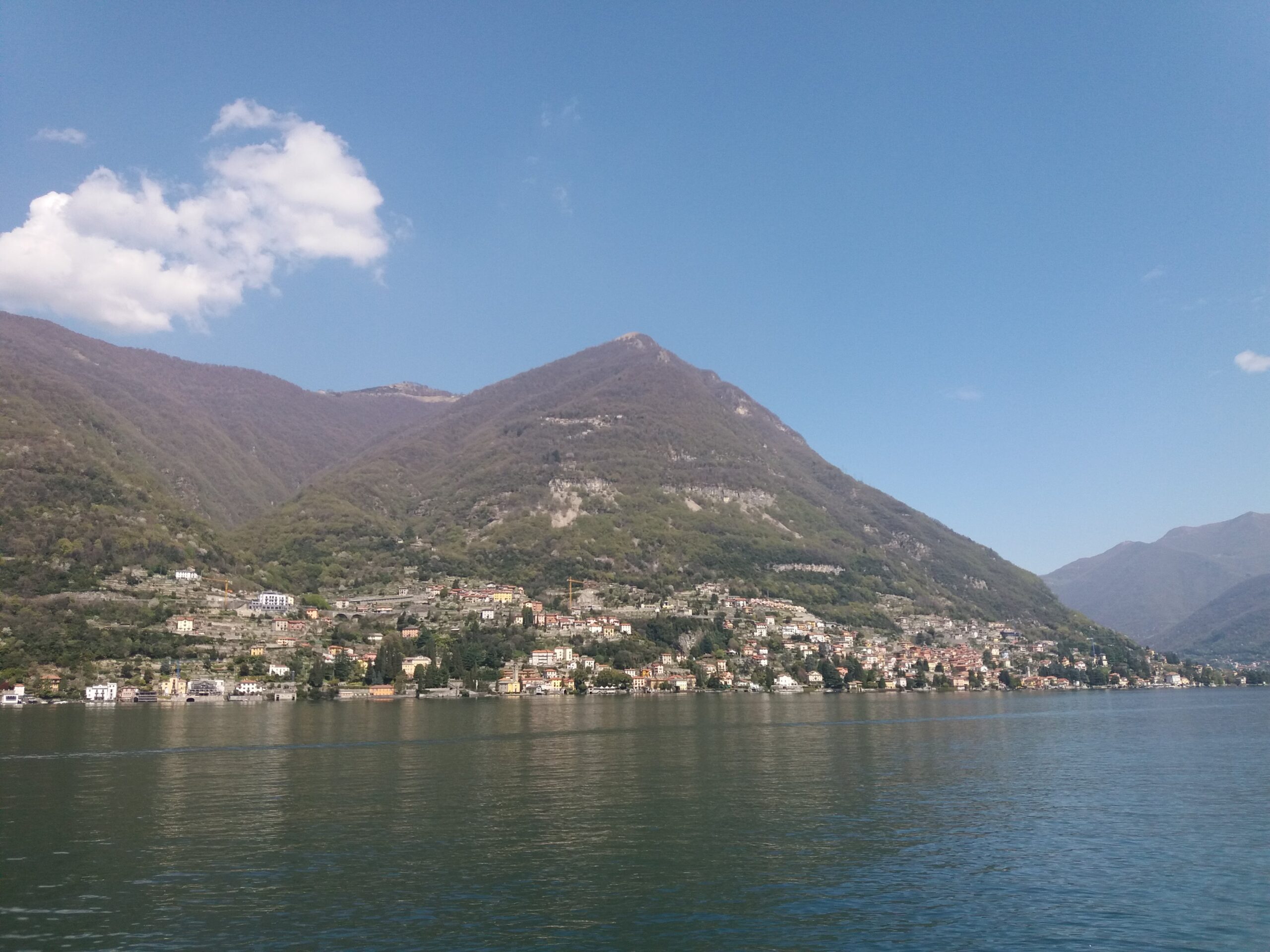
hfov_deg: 63.4
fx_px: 1027
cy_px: 476
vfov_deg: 49.7
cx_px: 635
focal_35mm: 28
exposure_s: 1/1338
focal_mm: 3.7
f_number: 1.9
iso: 64
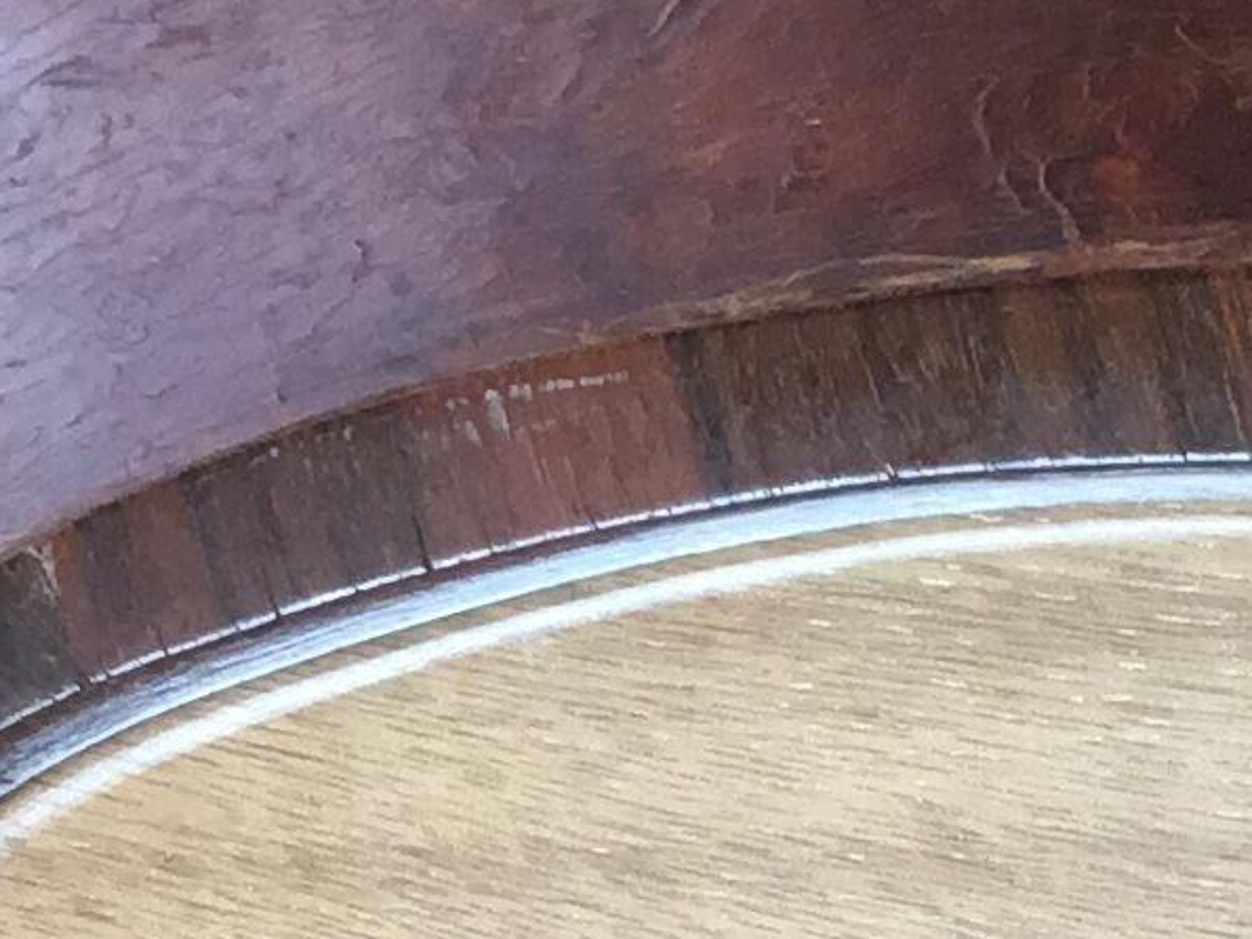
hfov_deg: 11.4
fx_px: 6147
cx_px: 1492
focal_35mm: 170
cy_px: 1686
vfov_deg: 8.4
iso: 40
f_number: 2.4
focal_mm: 3.3
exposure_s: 1/100
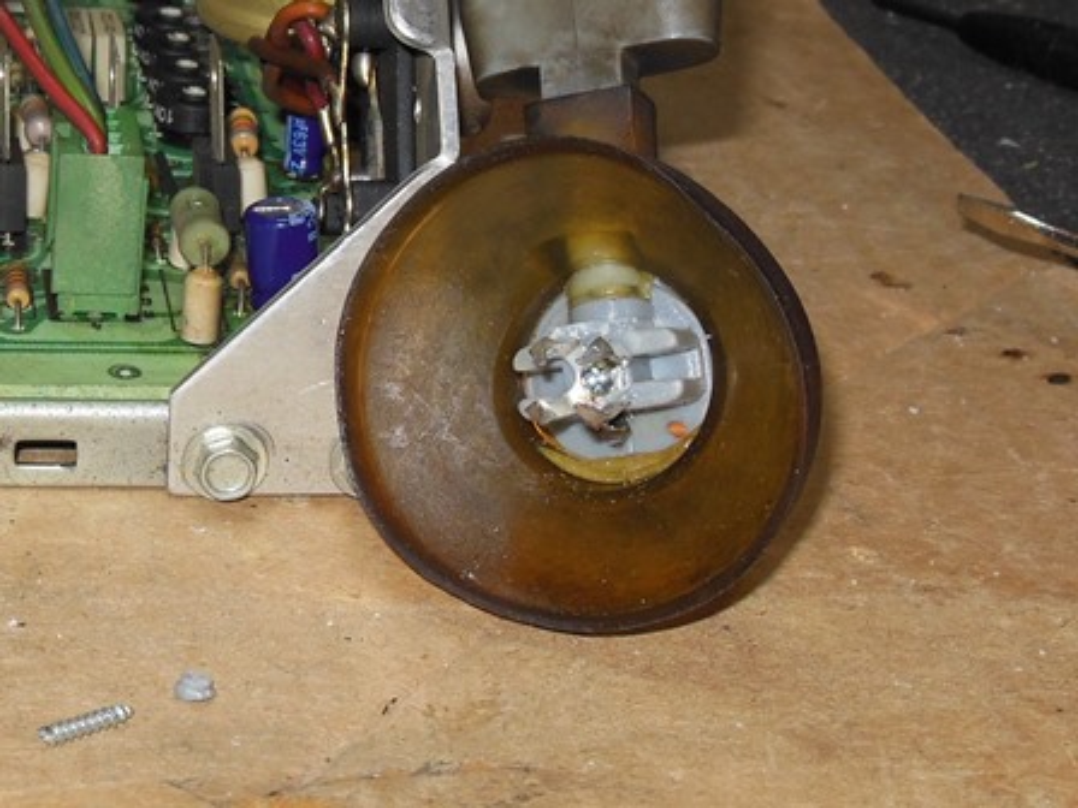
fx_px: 1339
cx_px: 539
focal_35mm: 43
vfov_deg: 33.6
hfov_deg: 43.9
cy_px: 404
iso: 200
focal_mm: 7.7
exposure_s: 1/30
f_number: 7.5
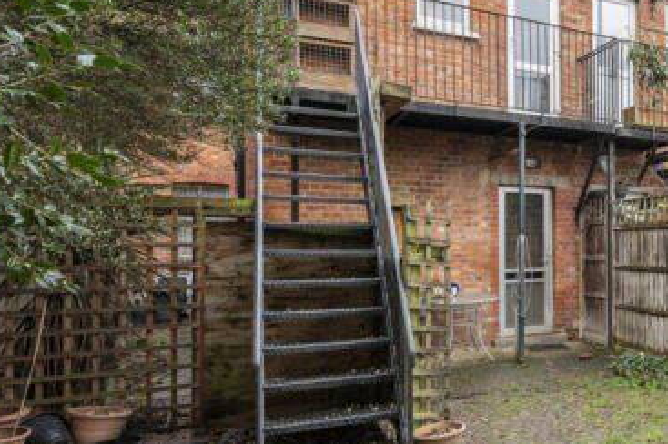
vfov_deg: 50.1
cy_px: 140
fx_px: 463
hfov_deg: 66.2
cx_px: 517
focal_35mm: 25
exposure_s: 1/100
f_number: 8
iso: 400
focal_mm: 14
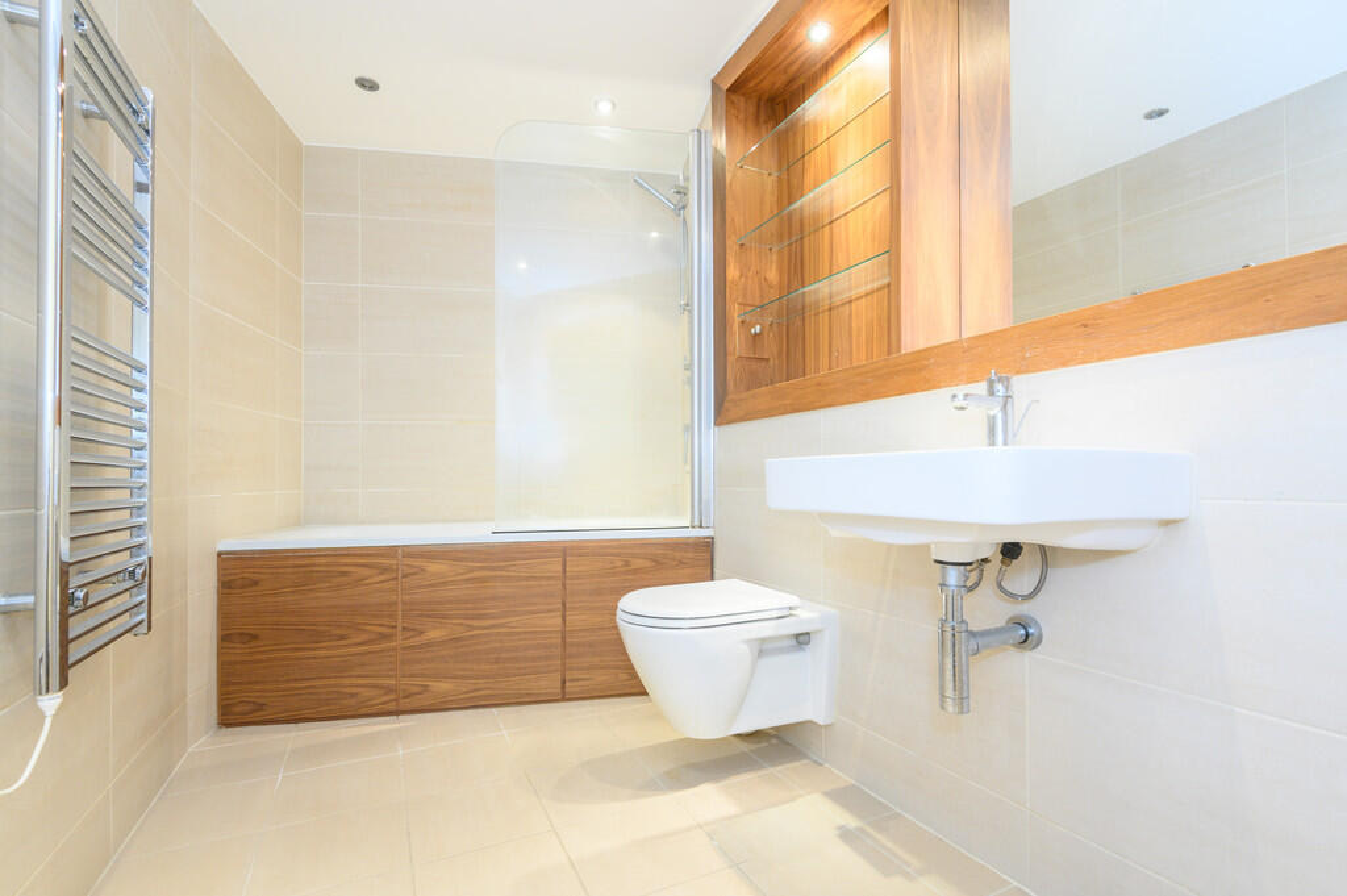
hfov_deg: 96.8
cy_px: 448
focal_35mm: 16
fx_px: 598
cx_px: 674
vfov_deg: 73.7
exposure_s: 1/8
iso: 500
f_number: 8
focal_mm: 16
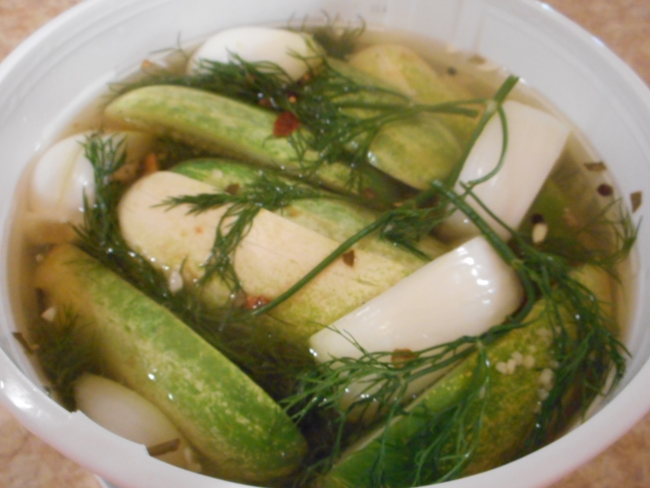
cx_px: 325
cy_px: 244
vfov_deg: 41.8
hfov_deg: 54.0
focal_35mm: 34
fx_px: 638
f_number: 4.2
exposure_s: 1/5
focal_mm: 6
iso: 800
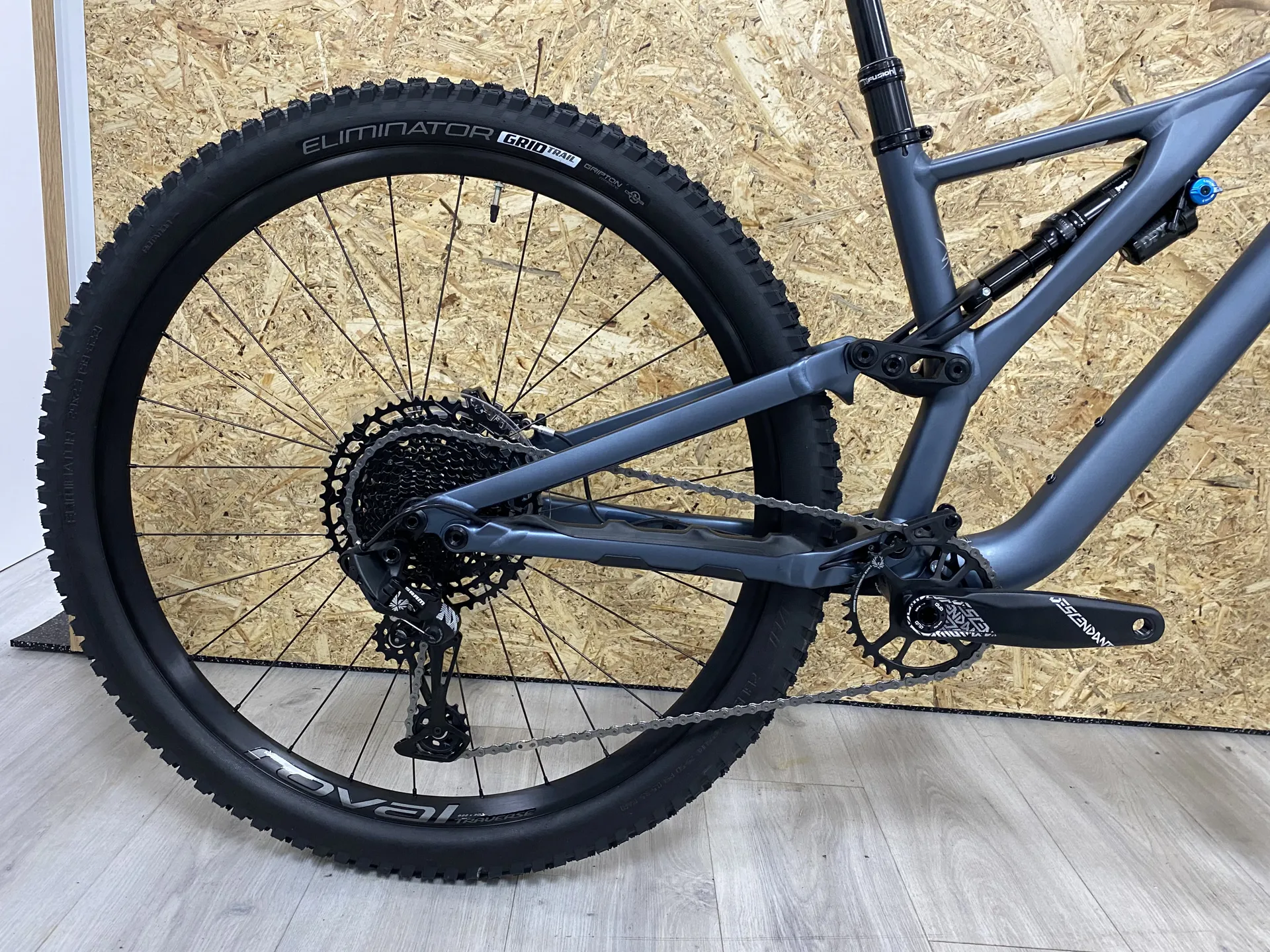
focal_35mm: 26
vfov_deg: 53.1
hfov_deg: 67.3
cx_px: 635
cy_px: 476
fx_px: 954
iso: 320
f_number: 1.8
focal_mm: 4.25
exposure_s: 1/50
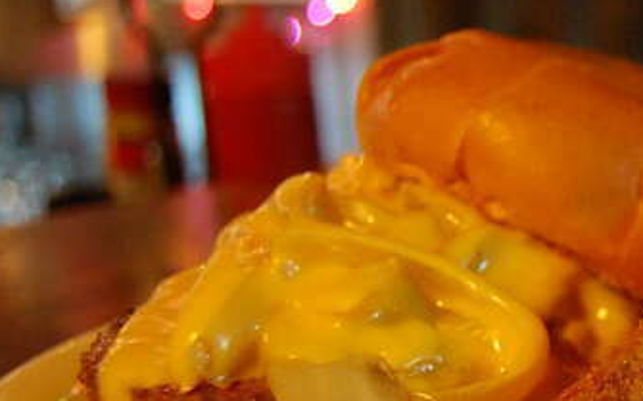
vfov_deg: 17.7
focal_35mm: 73
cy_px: 318
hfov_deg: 25.8
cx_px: 731
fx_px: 1279
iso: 1600
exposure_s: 1/5
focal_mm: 20
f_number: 3.8
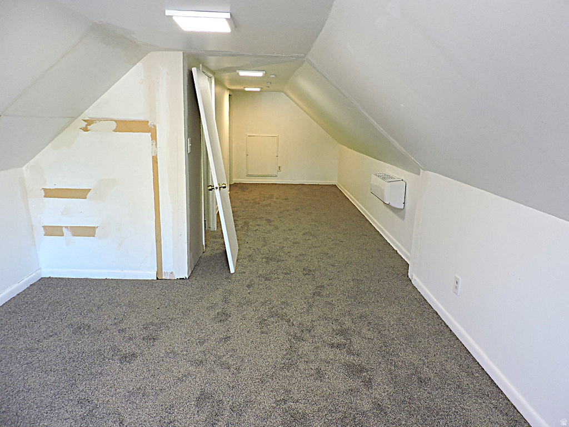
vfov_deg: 56.8
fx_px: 394
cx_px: 284
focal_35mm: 24
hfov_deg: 71.6
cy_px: 214
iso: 250
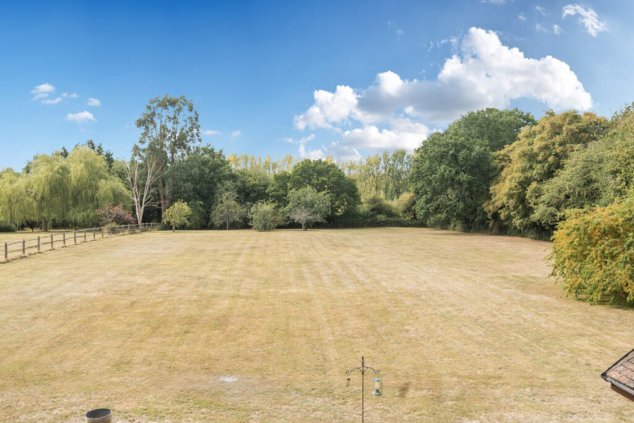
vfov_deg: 40.0
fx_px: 581
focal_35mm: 33
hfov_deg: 57.2
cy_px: 212
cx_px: 317
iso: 200
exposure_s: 1/400
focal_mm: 22
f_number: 8
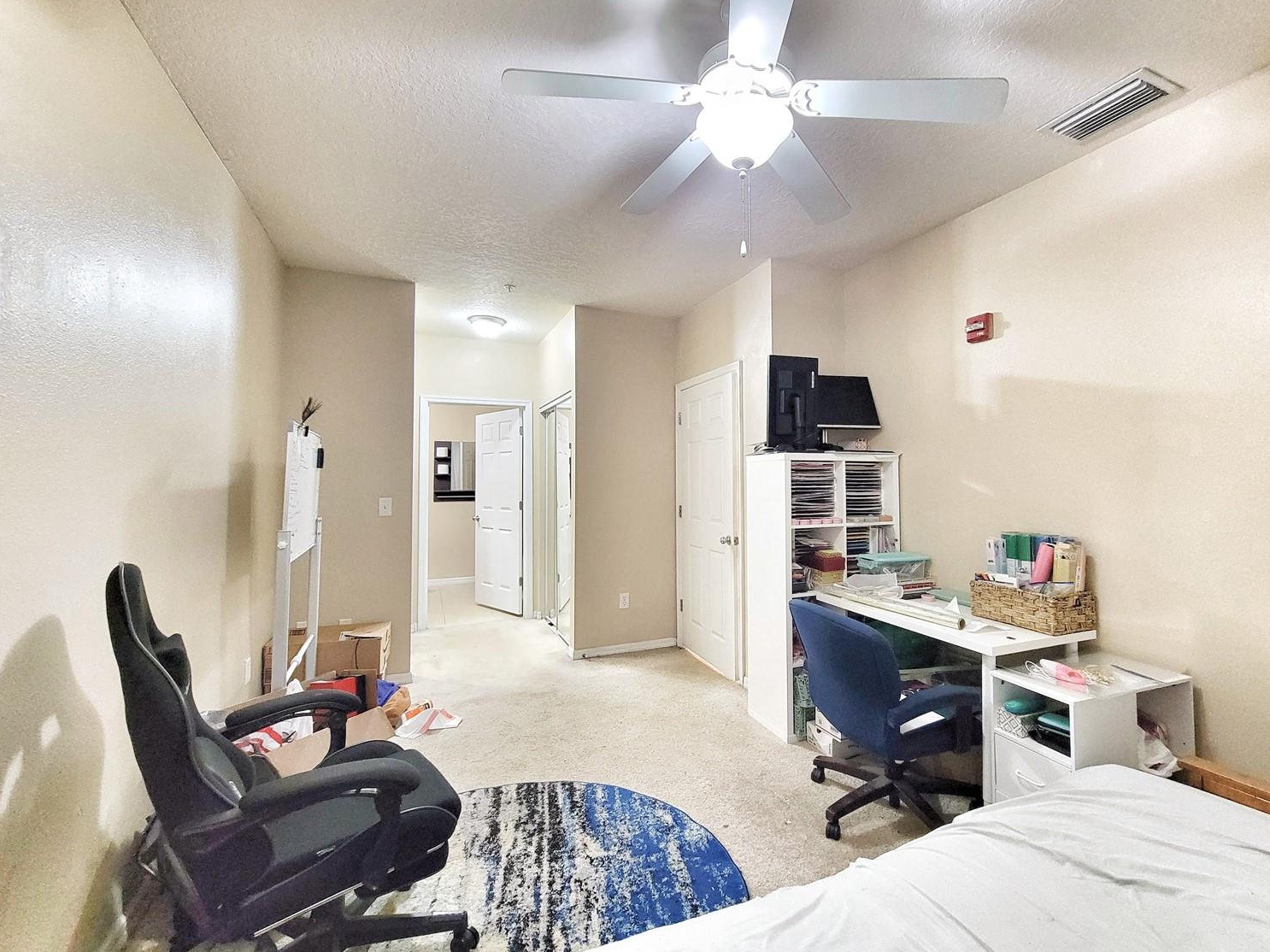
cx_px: 679
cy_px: 478
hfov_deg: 101.9
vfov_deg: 85.7
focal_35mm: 14
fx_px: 514
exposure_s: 1/24
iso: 800
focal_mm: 2.2
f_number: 2.2
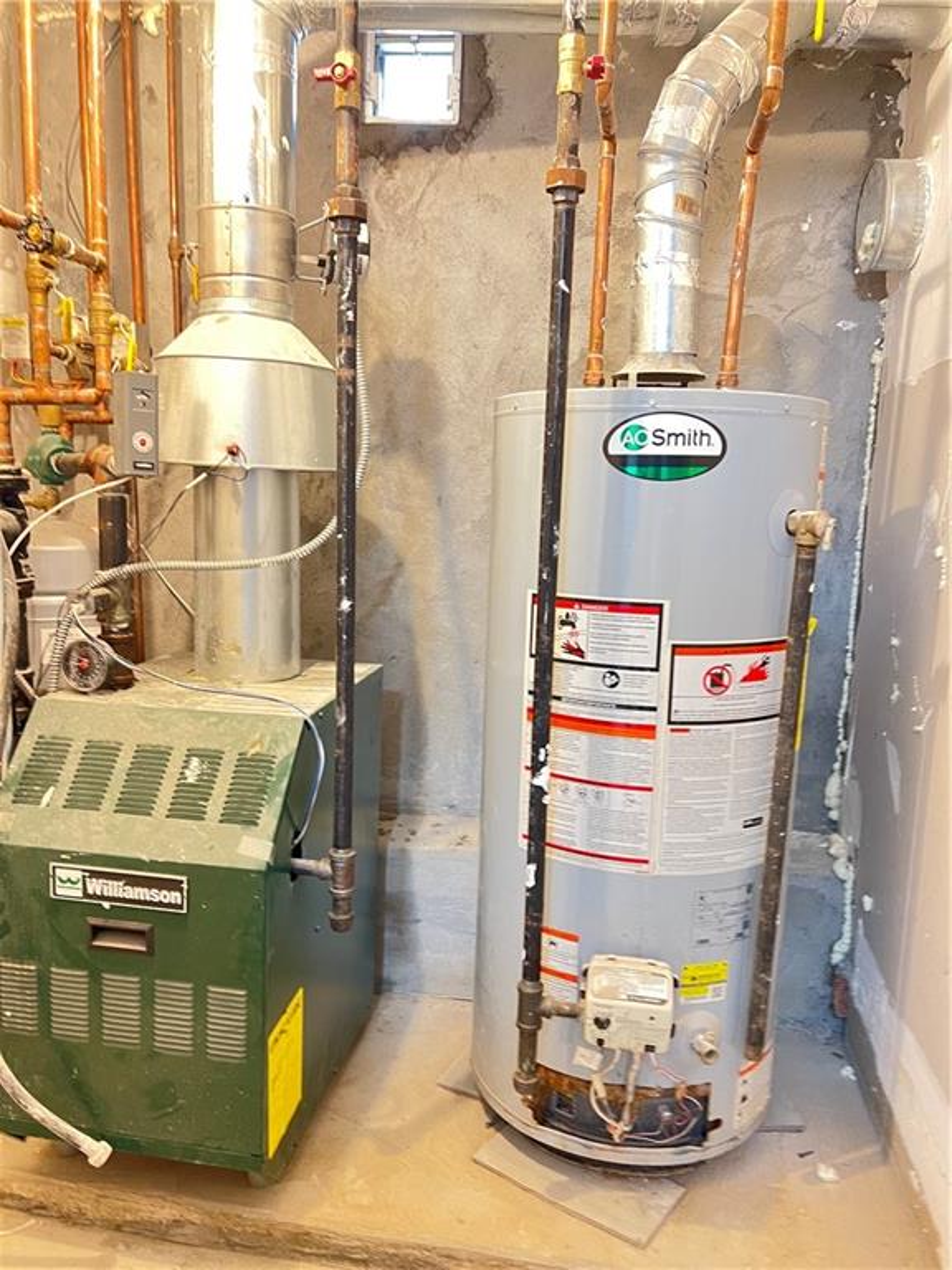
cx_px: 476
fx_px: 953
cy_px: 635
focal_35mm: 26
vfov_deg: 67.3
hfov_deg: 53.1
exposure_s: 1/30
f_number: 1.5
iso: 500
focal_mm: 5.7
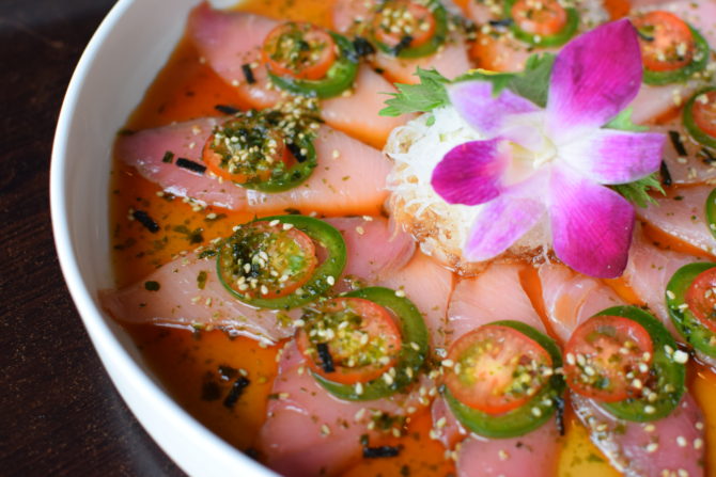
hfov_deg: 37.8
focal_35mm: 52
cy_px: 238
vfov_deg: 25.8
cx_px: 358
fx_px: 1044
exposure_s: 1/60
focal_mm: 35
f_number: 4
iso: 640
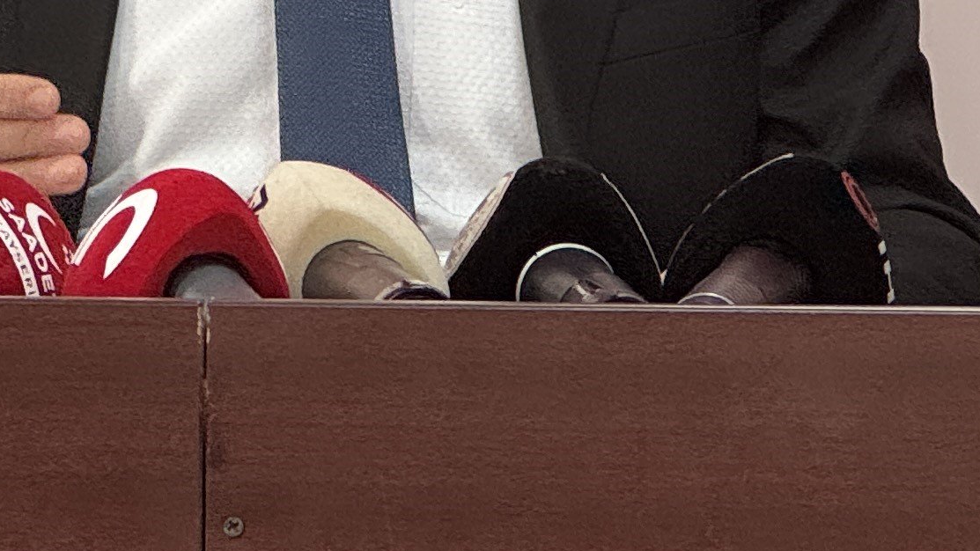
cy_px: -373
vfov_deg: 4.0
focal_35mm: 304
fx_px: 7899
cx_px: 175
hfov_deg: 7.1
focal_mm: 9
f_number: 2.8
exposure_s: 1/100
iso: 160
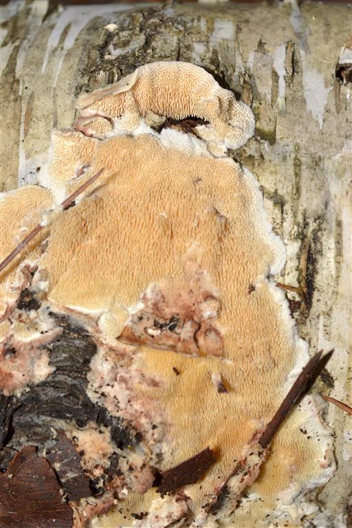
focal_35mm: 82
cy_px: 264
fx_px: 1210
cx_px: 176
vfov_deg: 24.6
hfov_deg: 16.6
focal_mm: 55
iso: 400
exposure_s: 1/200
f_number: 13
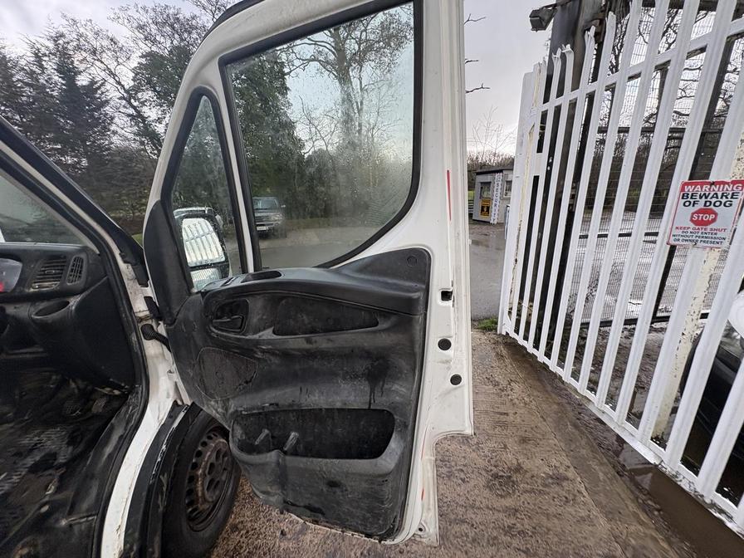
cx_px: 372
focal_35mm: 14
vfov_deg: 85.7
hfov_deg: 102.1
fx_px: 301
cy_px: 279
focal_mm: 2.22
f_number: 2.2
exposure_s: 1/99
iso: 125
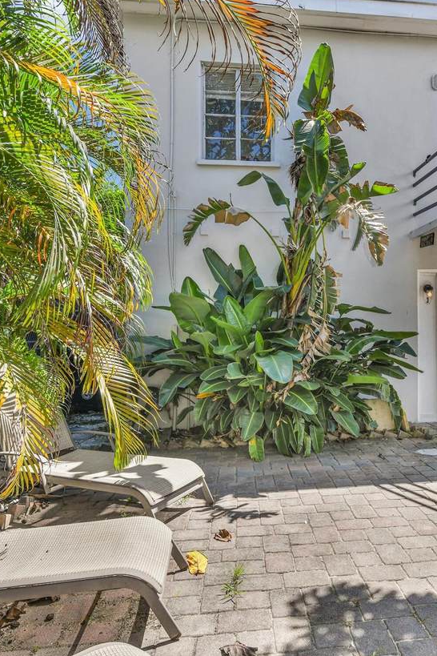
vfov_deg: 71.5
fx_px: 455
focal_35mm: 25
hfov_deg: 50.2
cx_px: 298
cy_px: 334
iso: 400
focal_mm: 16
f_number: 8
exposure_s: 1/500
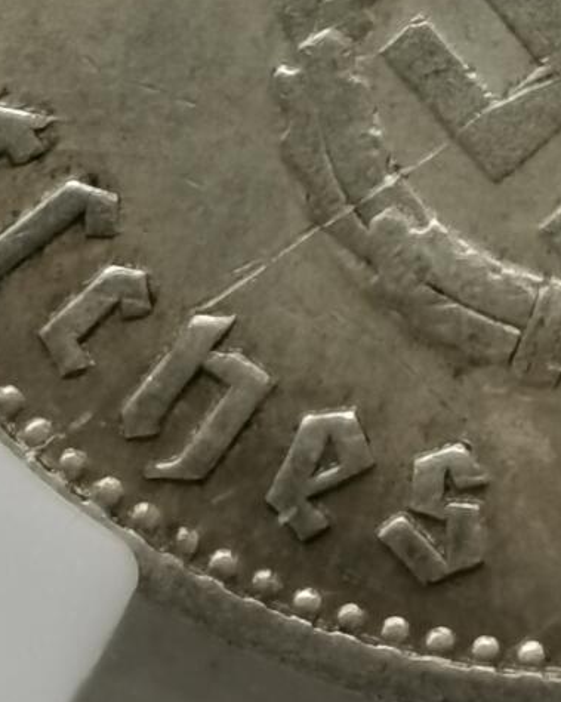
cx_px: 602
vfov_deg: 6.6
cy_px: -390
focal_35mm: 289
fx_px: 6000
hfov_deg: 5.3
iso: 64
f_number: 1.6
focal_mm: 5.56
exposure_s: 1/100
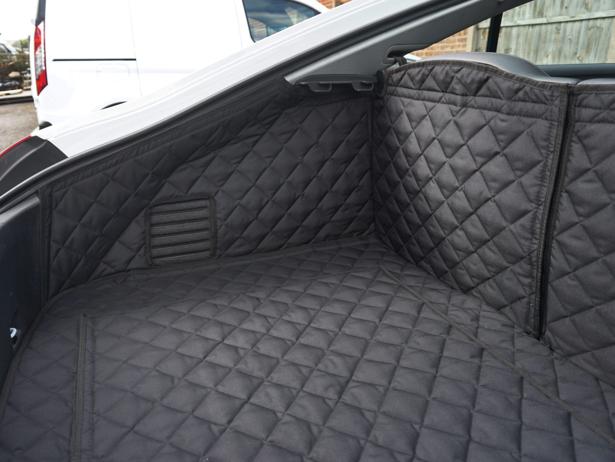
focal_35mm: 27
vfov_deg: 51.4
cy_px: 231
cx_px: 257
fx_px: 480
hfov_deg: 64.9
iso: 100
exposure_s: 1/60
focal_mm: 16
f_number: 4.5
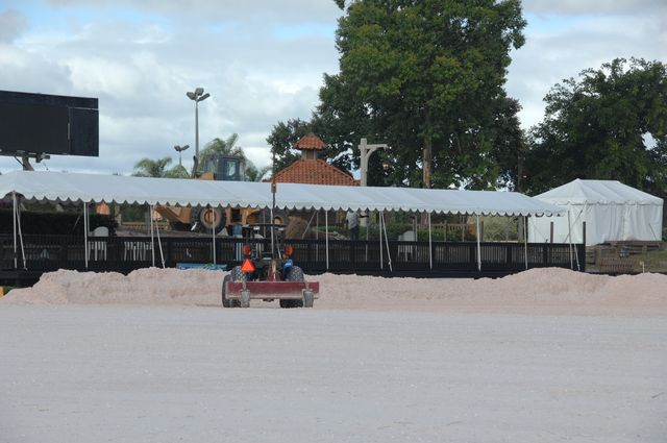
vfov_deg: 9.6
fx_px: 2637
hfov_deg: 14.4
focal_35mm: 142
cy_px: 222
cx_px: 334
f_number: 6.7
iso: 200
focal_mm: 95
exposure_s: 1/500
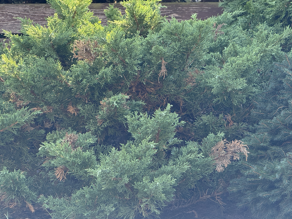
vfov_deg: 11.3
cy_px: 108
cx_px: 149
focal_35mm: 131
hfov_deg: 15.1
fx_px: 1105
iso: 50
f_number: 2.8
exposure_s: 1/143
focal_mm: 15.66
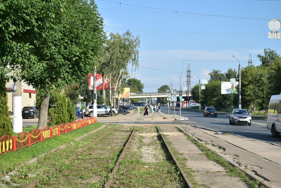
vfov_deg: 26.0
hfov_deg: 38.2
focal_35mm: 52
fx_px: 406
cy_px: 94
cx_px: 141
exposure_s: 1/1600
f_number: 6.3
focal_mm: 34
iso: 400
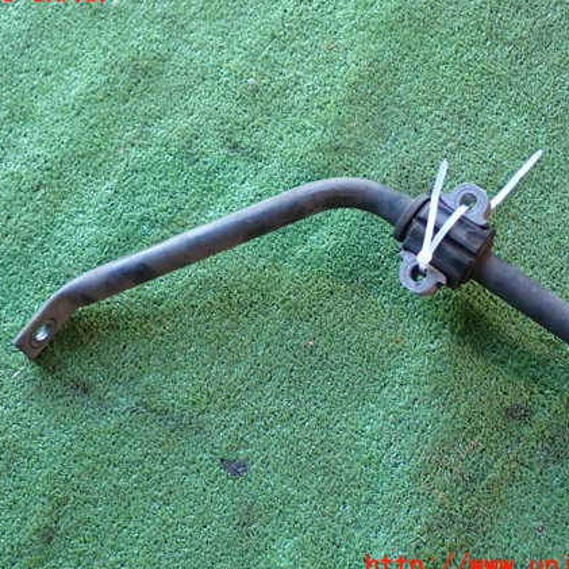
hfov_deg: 25.4
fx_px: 1265
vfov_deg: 25.4
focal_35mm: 68
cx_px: 265
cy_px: 280
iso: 400
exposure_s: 1/50
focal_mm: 9.65
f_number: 3.3
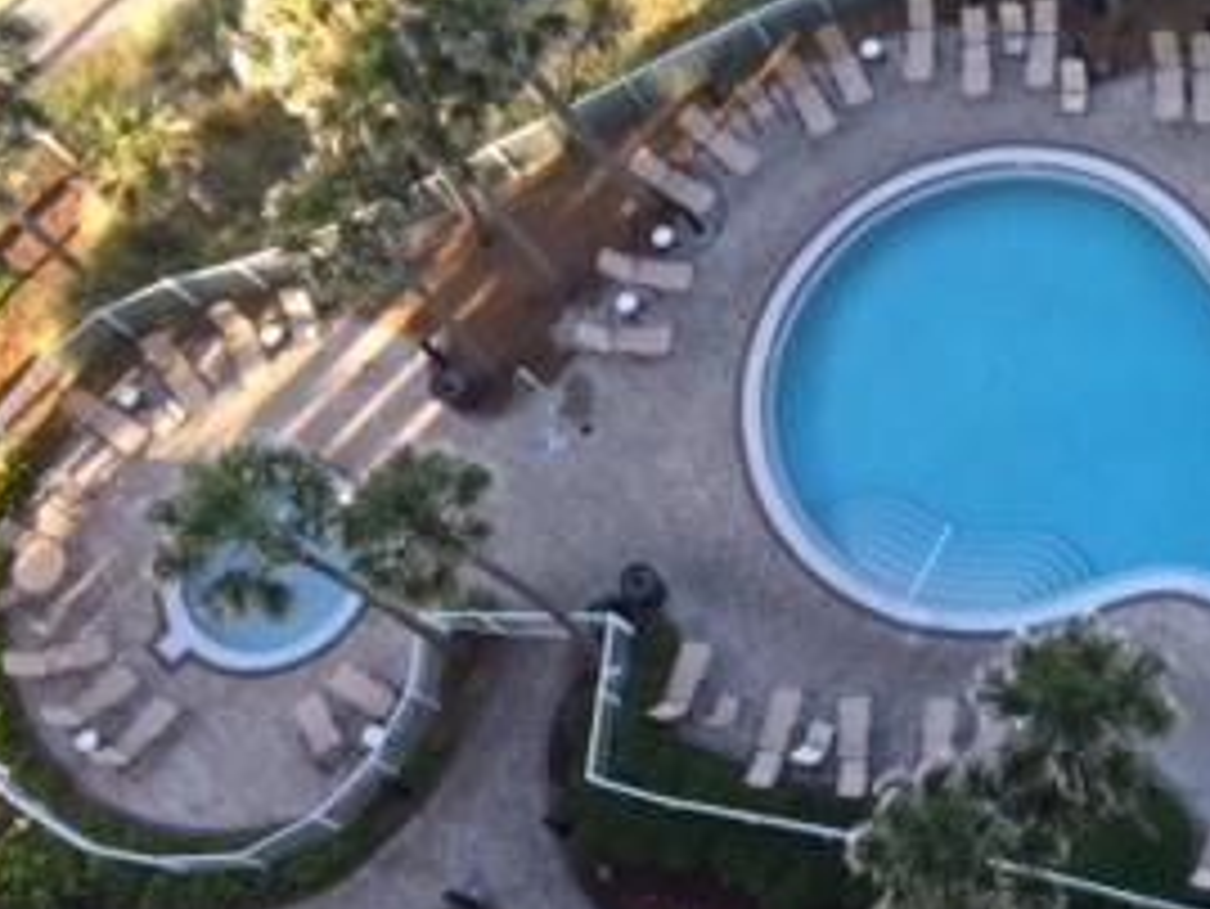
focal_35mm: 69
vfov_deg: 21.3
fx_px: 2413
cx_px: 1376
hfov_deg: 25.8
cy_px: 464
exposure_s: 1/168
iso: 32
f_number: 2.2
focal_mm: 4.15
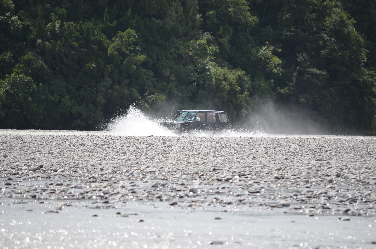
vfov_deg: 4.6
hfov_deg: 6.9
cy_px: 124
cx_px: 188
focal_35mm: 300
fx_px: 3127
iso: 200
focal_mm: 200
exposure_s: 1/640
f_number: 6.3
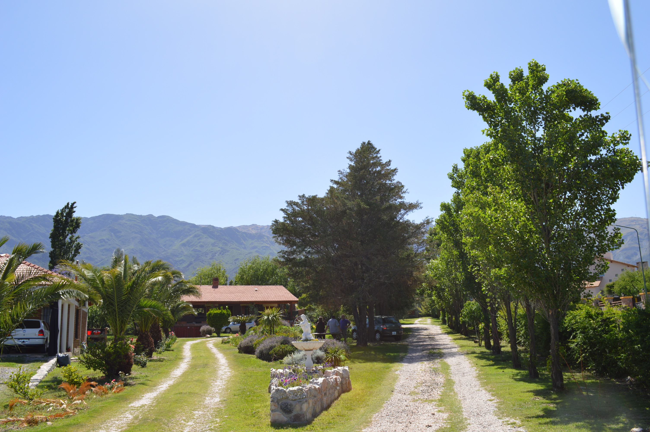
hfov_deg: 57.3
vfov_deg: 39.9
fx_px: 595
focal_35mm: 33
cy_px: 216
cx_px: 325
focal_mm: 22
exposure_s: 1/200
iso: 100
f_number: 9
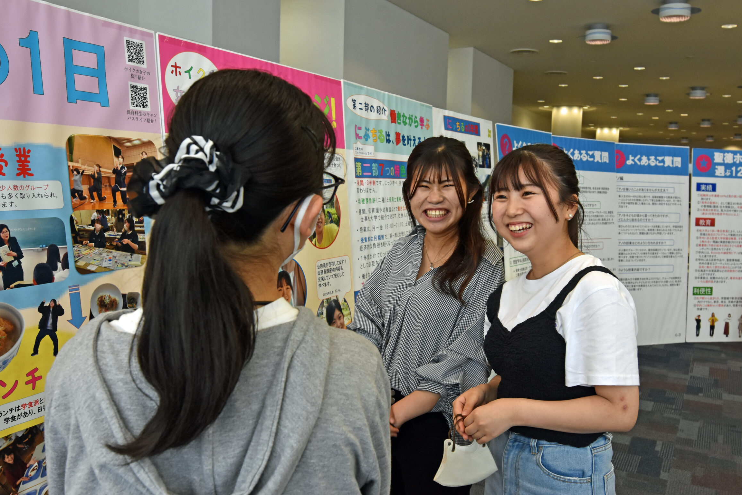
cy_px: 260
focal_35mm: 30
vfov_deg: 43.6
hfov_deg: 61.9
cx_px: 396
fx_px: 618
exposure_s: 1/125
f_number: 5.6
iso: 800
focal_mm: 18
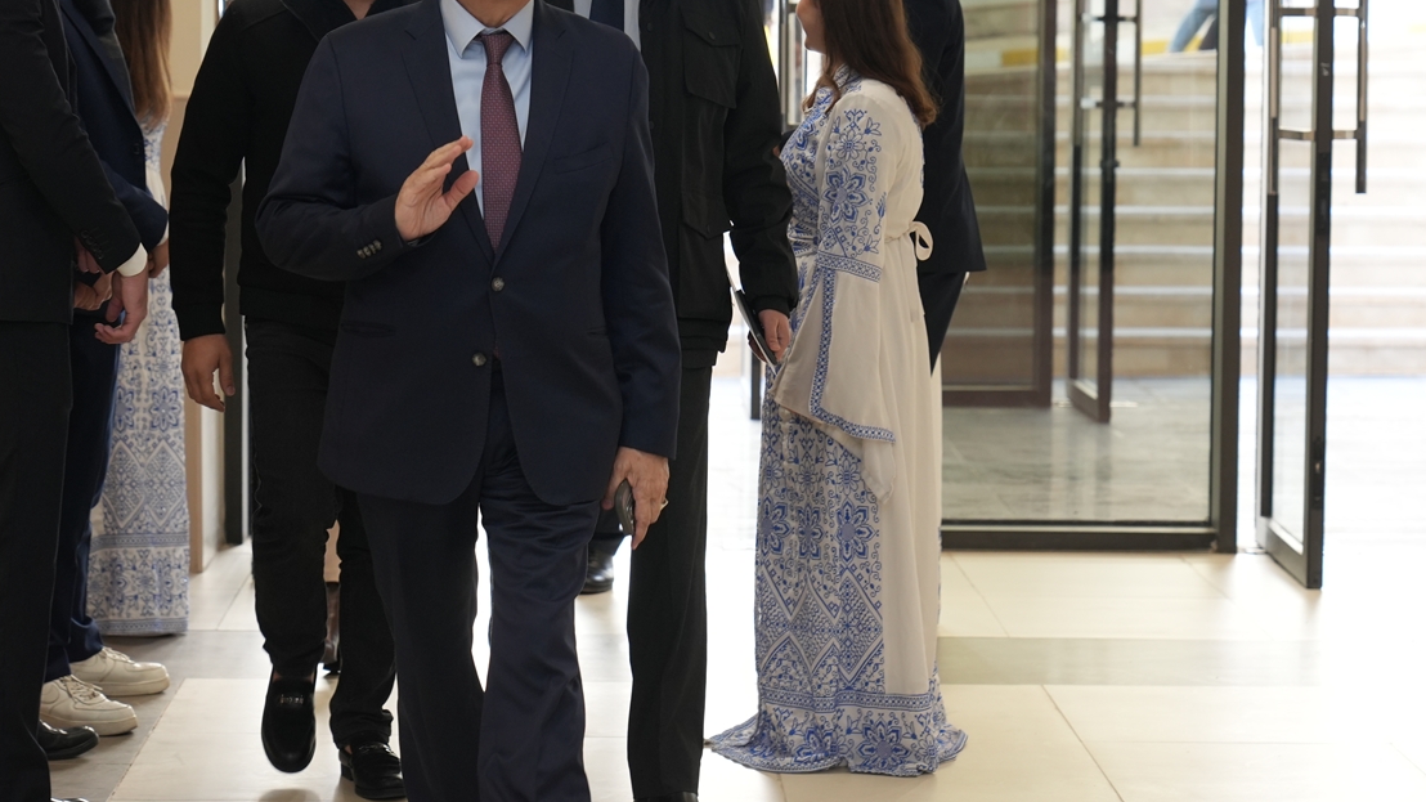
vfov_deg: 13.0
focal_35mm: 93
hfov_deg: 22.9
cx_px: 542
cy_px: 258
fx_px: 3516
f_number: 3.5
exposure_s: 1/160
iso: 640
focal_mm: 61
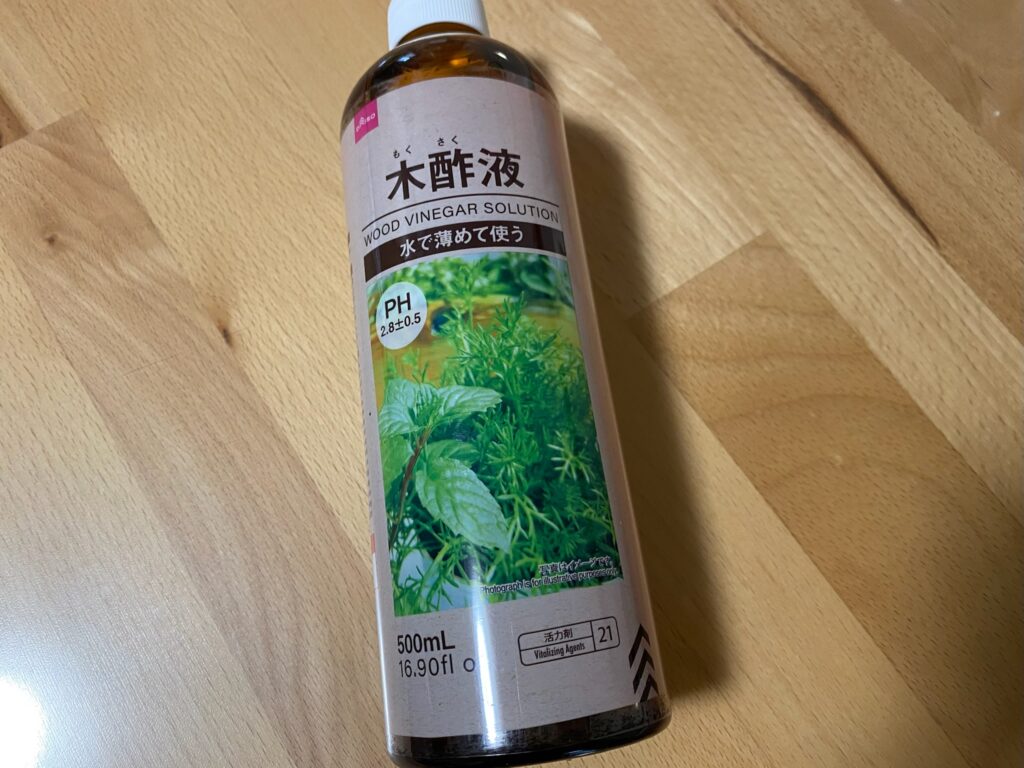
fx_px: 769
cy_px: 384
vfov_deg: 53.1
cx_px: 512
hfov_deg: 67.3
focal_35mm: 26
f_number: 1.8
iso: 125
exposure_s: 1/60
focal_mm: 4.25
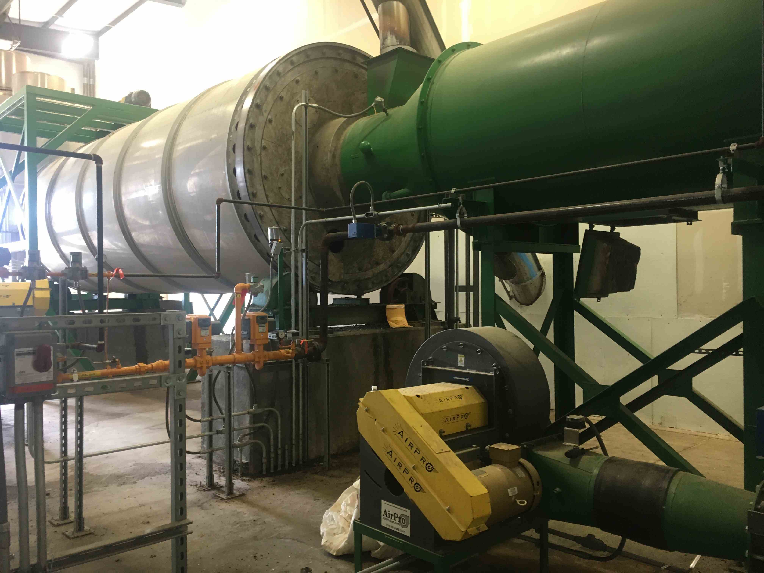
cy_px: 286
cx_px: 382
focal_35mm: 29
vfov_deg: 48.2
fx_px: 640
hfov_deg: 61.7
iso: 100
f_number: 2.2
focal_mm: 4.15
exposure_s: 1/30
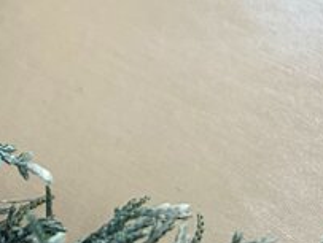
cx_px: -274
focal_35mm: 109
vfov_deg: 12.4
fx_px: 1019
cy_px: -205
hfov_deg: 15.3
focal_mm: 5.7
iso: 200
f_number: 1.5
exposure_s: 1/60
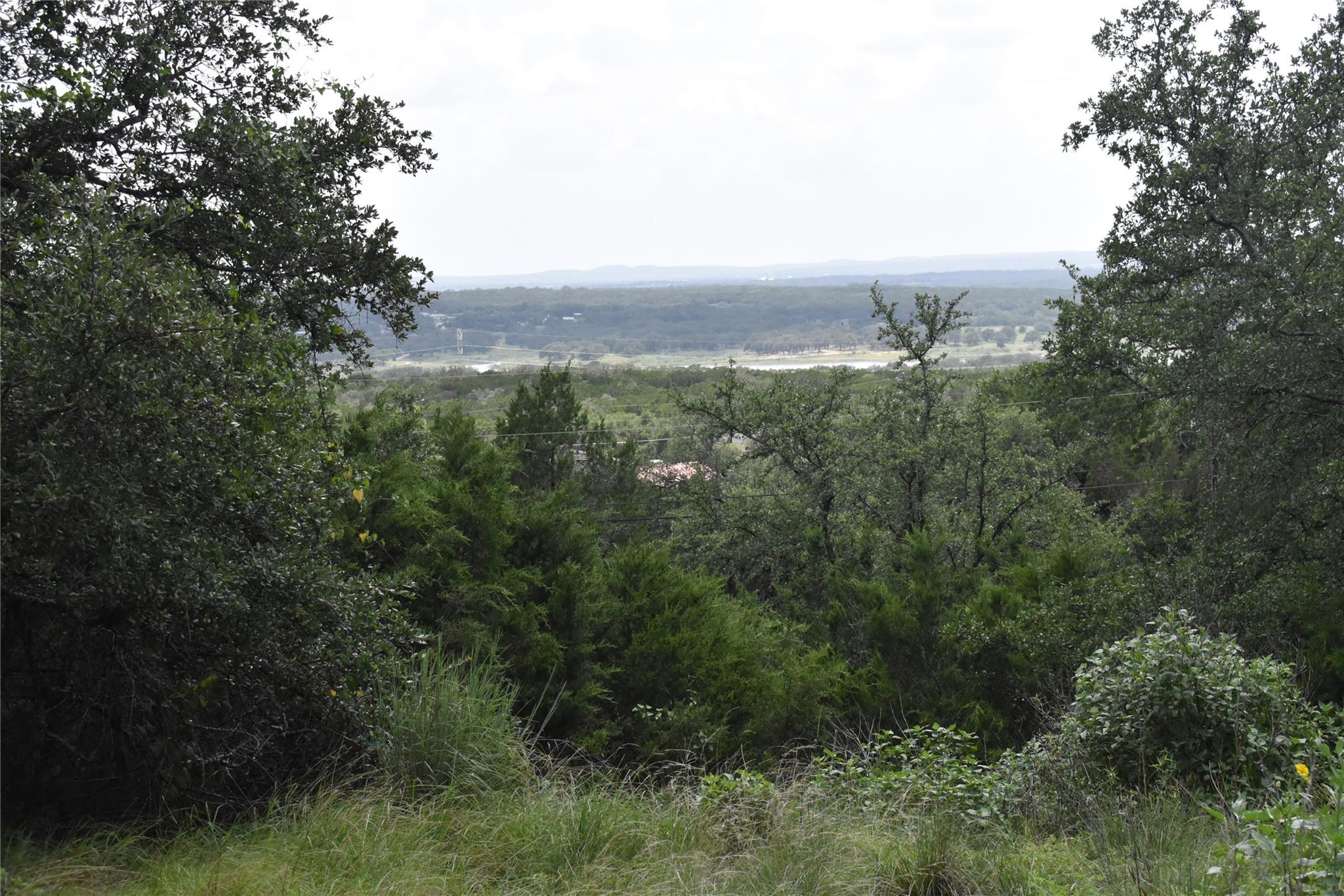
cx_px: 672
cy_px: 448
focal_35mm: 63
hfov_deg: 31.9
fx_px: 2352
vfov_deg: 21.6
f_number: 7.1
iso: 2000
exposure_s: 1/4000
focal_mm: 42
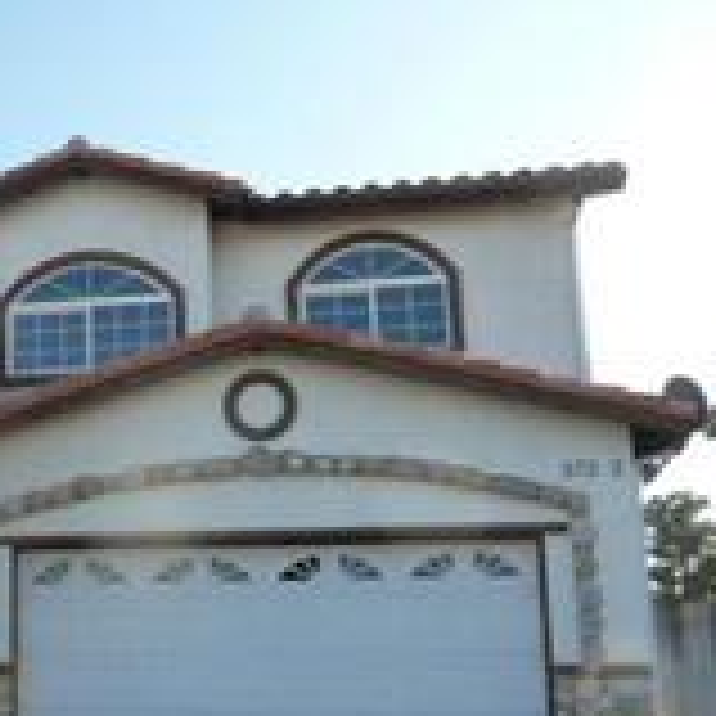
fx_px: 1123
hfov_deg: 32.2
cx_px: -18
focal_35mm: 48
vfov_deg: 35.1
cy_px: 468
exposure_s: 1/250
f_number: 4
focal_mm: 4.1
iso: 125
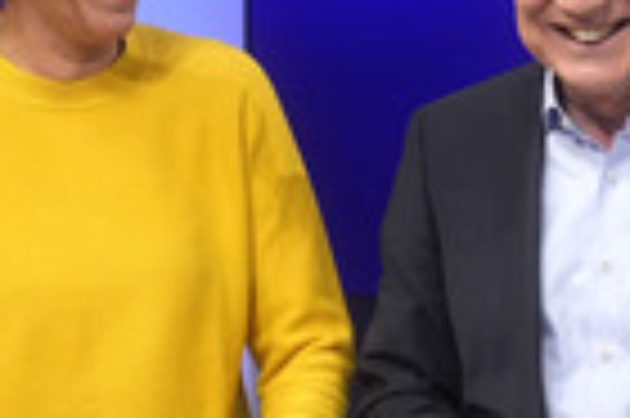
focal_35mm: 145
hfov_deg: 13.6
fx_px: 2535
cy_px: 180
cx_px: 830
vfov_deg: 9.4
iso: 640
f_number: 2.2
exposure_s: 1/320
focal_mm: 30
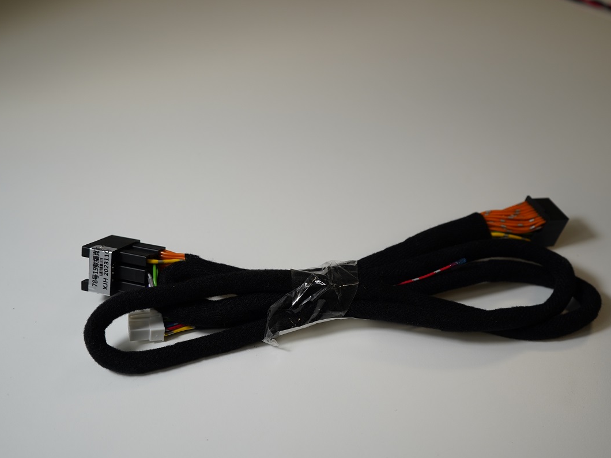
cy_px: 229
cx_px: 319
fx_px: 653
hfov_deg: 50.1
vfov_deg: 38.7
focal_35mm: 37
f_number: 4
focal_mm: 34
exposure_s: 1/160
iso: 320
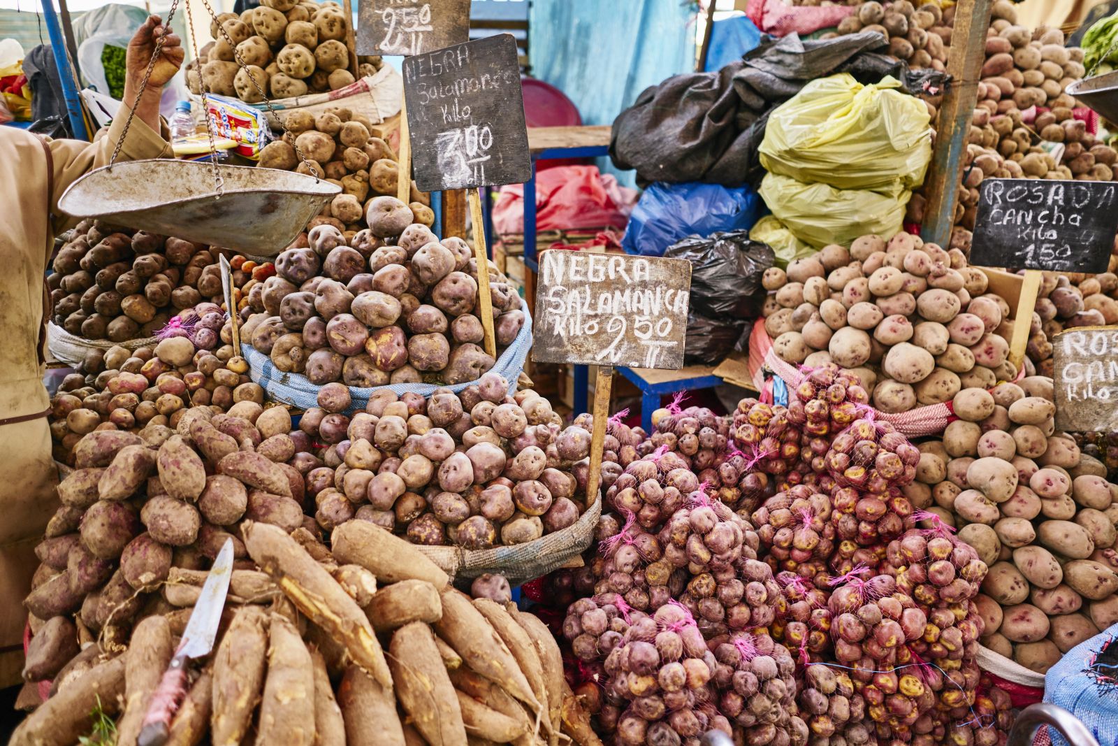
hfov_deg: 65.5
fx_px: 870
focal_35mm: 28
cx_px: 559
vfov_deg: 46.4
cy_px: 373
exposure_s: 1/400
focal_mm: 28
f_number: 2.2
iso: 400
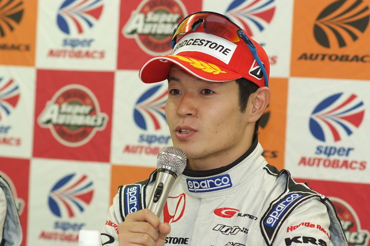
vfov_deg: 8.7
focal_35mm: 158
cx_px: 185
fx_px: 1624
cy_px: 123
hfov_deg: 13.0
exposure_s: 1/90
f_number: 4
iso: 800
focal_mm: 105
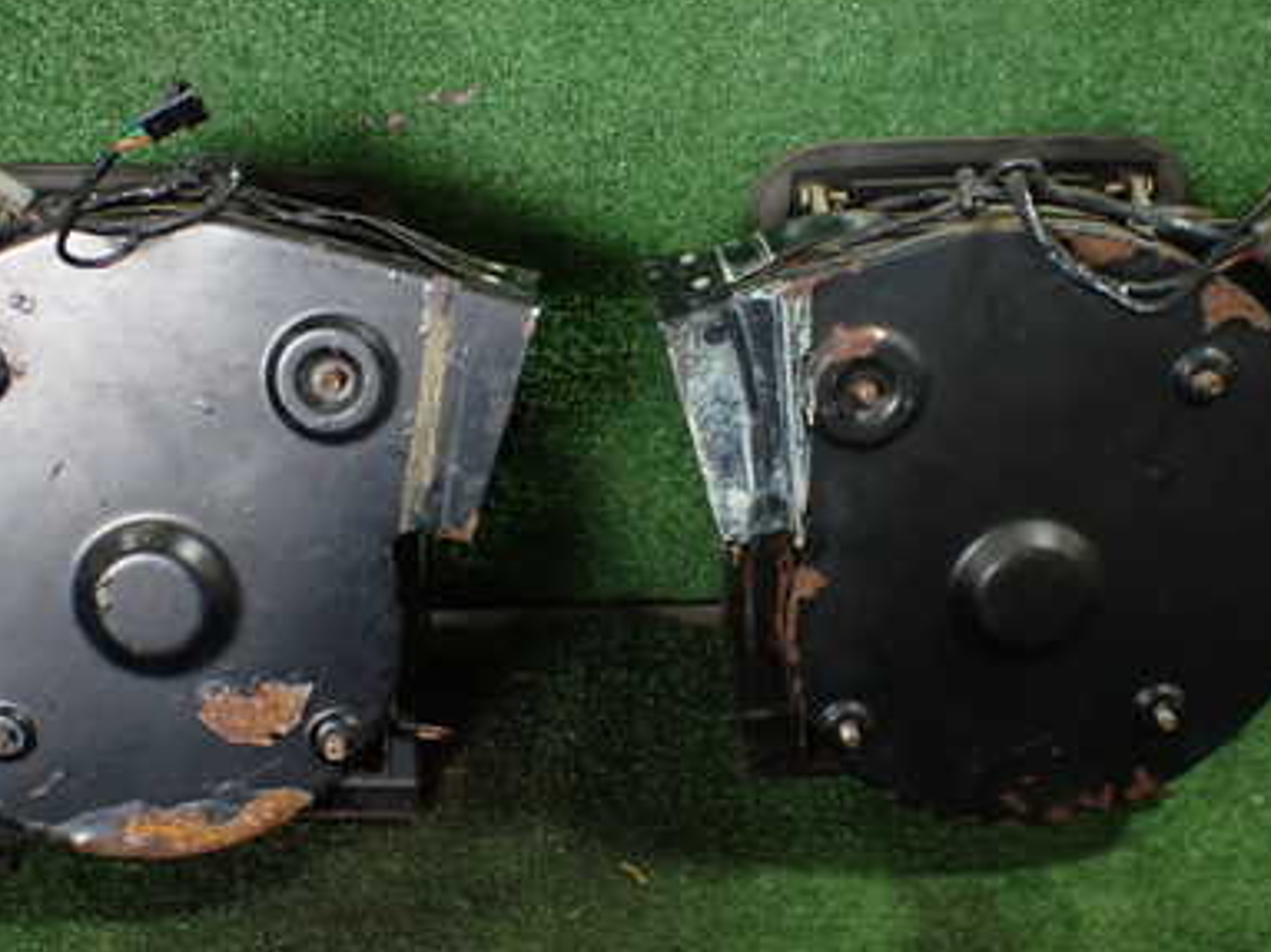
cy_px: 484
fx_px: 1725
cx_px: 614
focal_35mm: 47
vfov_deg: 30.9
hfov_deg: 40.4
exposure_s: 1/125
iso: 500
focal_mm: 5.4
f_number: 2.3
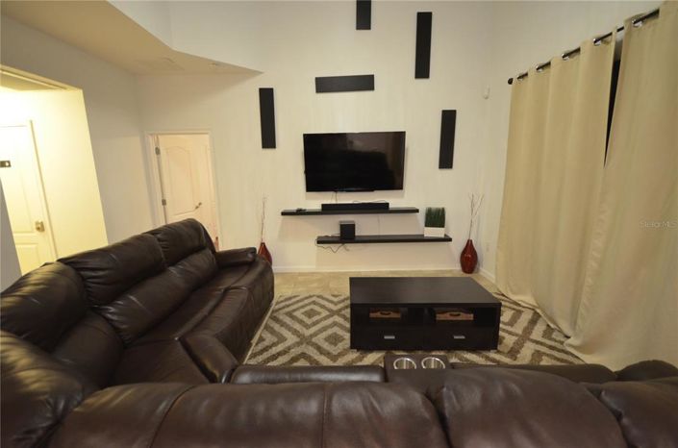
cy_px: 224
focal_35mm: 15
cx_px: 339
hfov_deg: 100.5
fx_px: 282
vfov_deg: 77.0
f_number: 4
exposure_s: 1/25
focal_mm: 10
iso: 1600
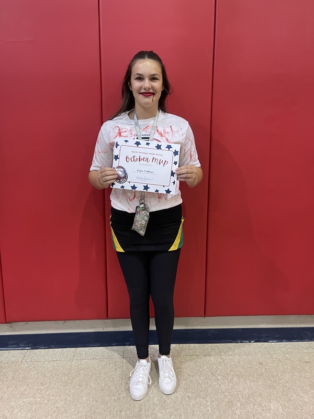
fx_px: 302
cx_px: 157
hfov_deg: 54.9
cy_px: 210
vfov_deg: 69.4
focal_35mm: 25
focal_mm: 5.1
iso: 400
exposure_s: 1/60
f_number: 1.6
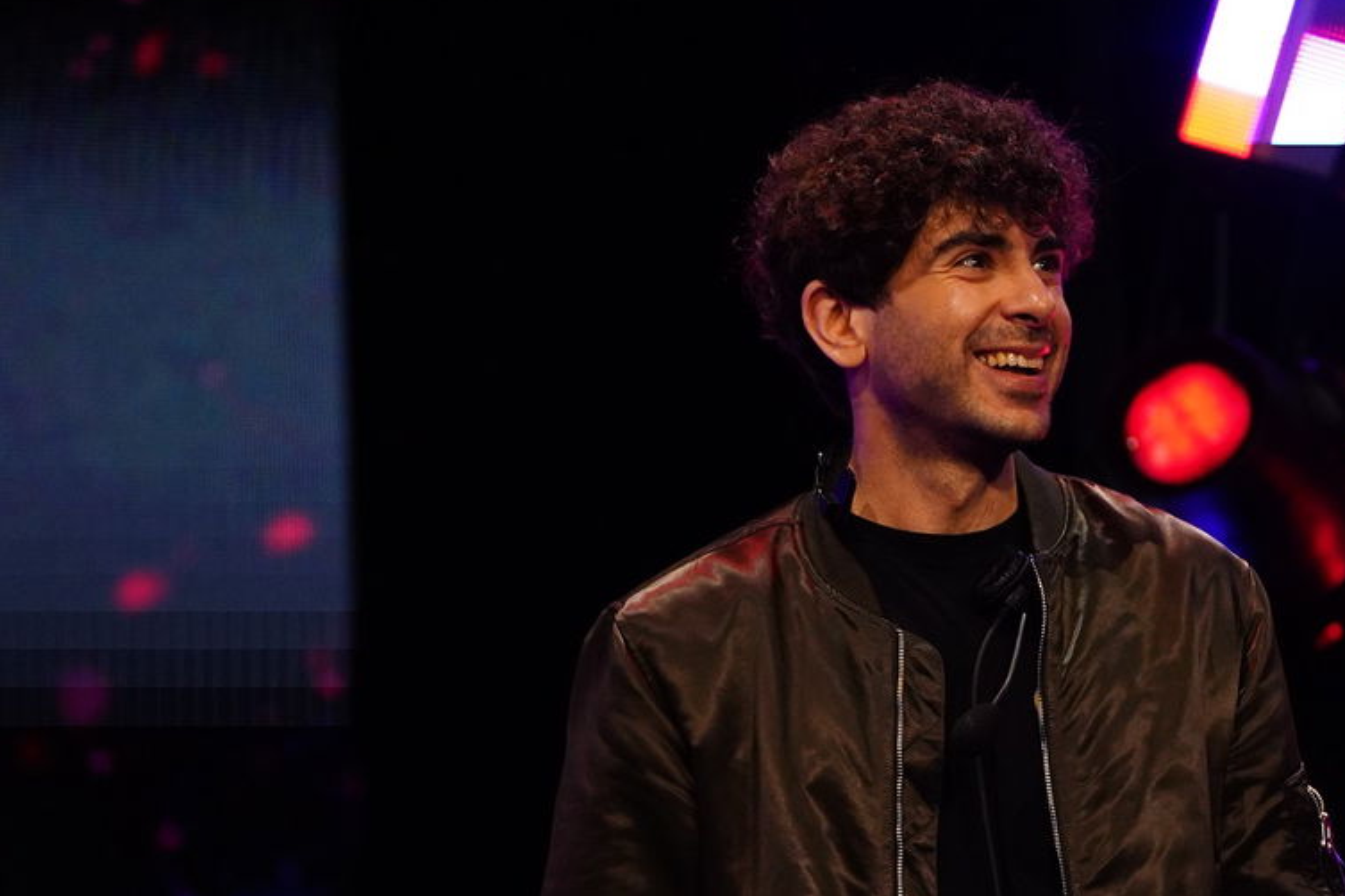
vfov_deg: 4.7
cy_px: 753
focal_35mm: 291
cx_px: 998
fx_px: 10871
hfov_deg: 7.1
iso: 3200
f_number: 3.2
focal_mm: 137
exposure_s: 1/1000
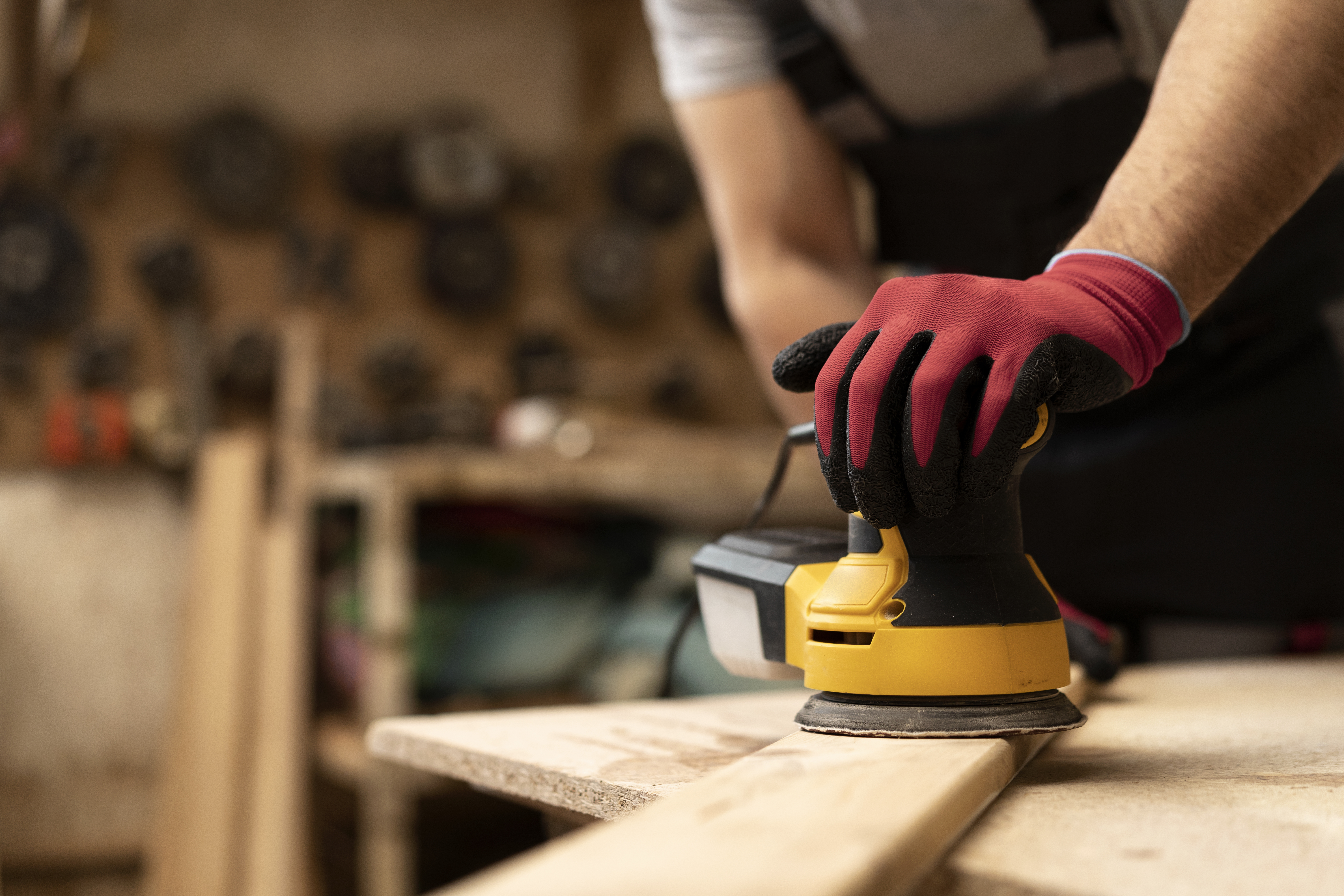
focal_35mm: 55
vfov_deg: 24.6
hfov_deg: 36.2
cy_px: 448
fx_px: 2053
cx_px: 672
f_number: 2.5
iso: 400
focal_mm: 55
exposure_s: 1/100
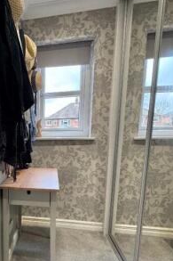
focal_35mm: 29
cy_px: 166
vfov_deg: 62.6
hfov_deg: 39.8
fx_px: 209
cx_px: 2
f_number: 2.2
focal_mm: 2.22
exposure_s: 1/100
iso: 160
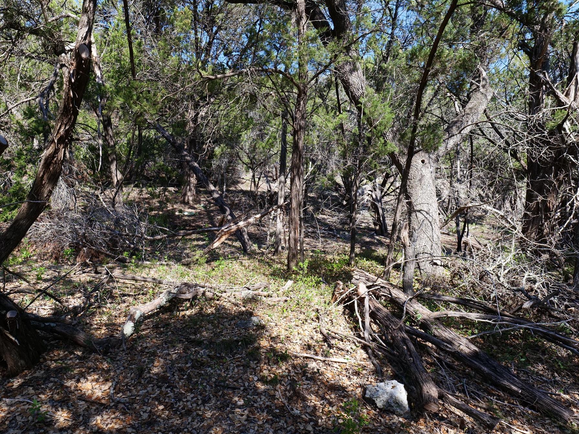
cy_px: 214
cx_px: 269
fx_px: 368
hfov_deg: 76.3
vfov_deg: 61.1
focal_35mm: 22
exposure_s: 1/640
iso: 1600
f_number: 9
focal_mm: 20
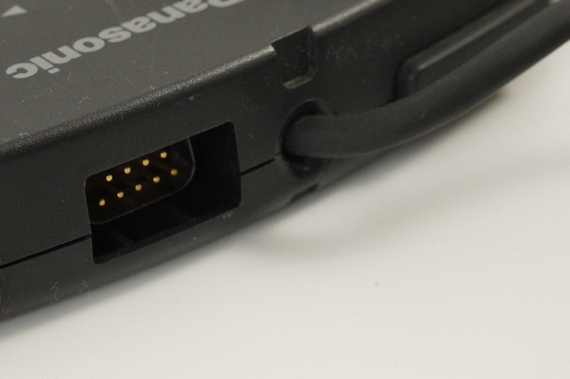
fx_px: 2453
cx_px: 138
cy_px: 117
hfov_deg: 13.2
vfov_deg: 8.8
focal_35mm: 155
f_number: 6.3
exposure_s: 1/80
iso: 1000
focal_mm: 50
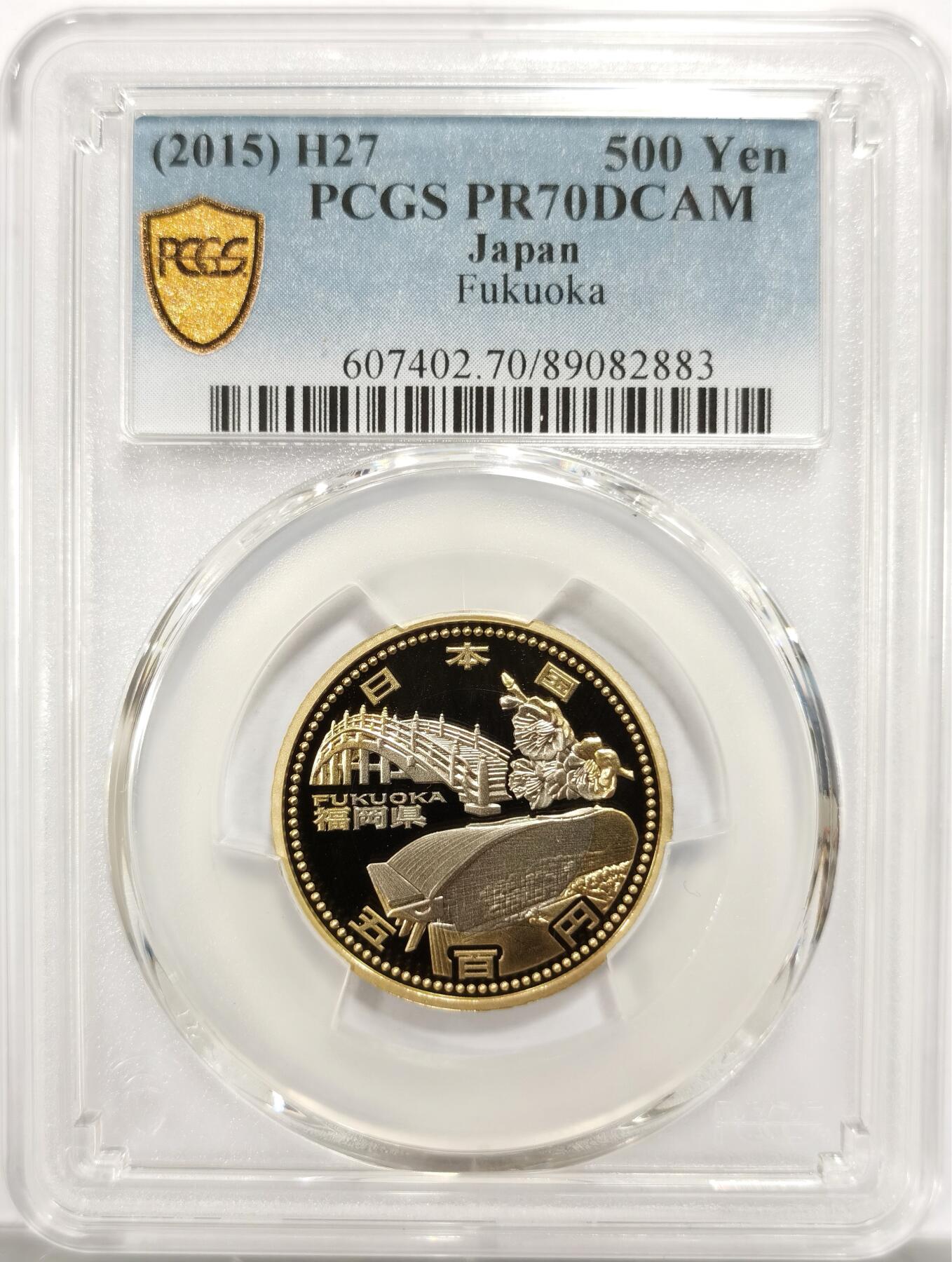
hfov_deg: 27.1
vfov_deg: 35.5
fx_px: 1973
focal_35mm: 54
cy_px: 631
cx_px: 476
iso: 160
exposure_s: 1/100
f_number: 16
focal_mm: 5.56
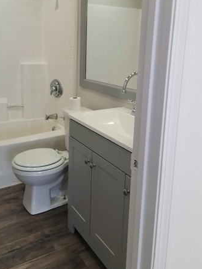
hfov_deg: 42.7
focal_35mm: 33
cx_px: 79
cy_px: 93
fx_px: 257
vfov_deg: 54.4
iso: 200
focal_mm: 5.4
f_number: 1.8
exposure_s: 1/40
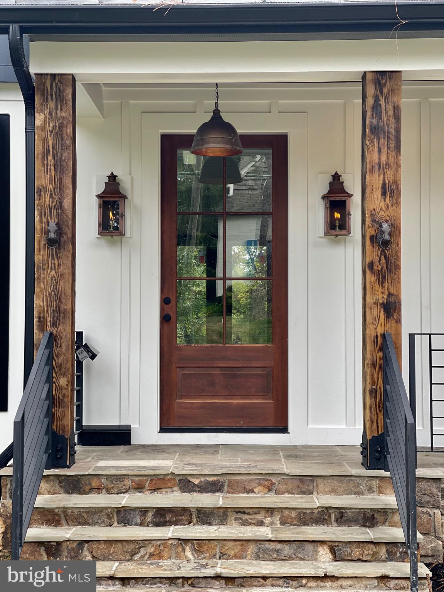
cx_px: 222
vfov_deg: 30.3
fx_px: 1095
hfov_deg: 22.9
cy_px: 296
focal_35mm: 64
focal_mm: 7.5
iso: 20
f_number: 2.2
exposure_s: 1/121
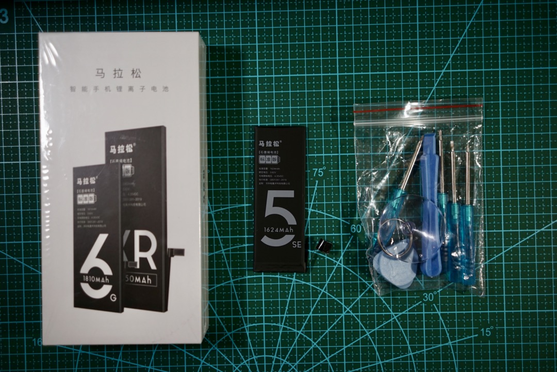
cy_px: 186
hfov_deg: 54.4
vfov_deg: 37.9
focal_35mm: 35
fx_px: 541
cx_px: 278
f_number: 2.8
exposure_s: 1/100
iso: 500
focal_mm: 35
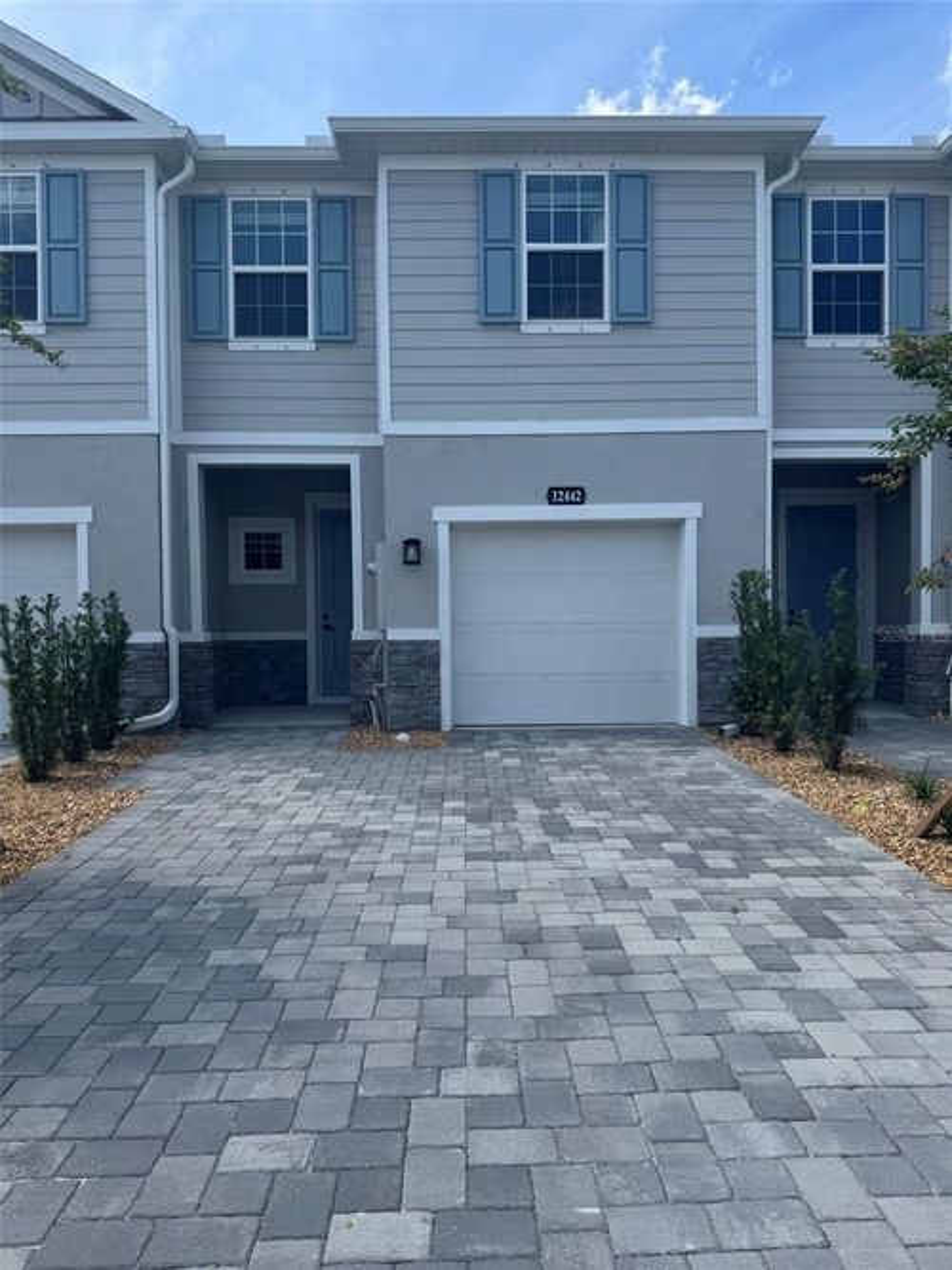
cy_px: 635
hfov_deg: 56.8
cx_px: 476
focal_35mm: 24
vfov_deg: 71.6
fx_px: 880
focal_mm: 6.76
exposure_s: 1/3802
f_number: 1.78
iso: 80
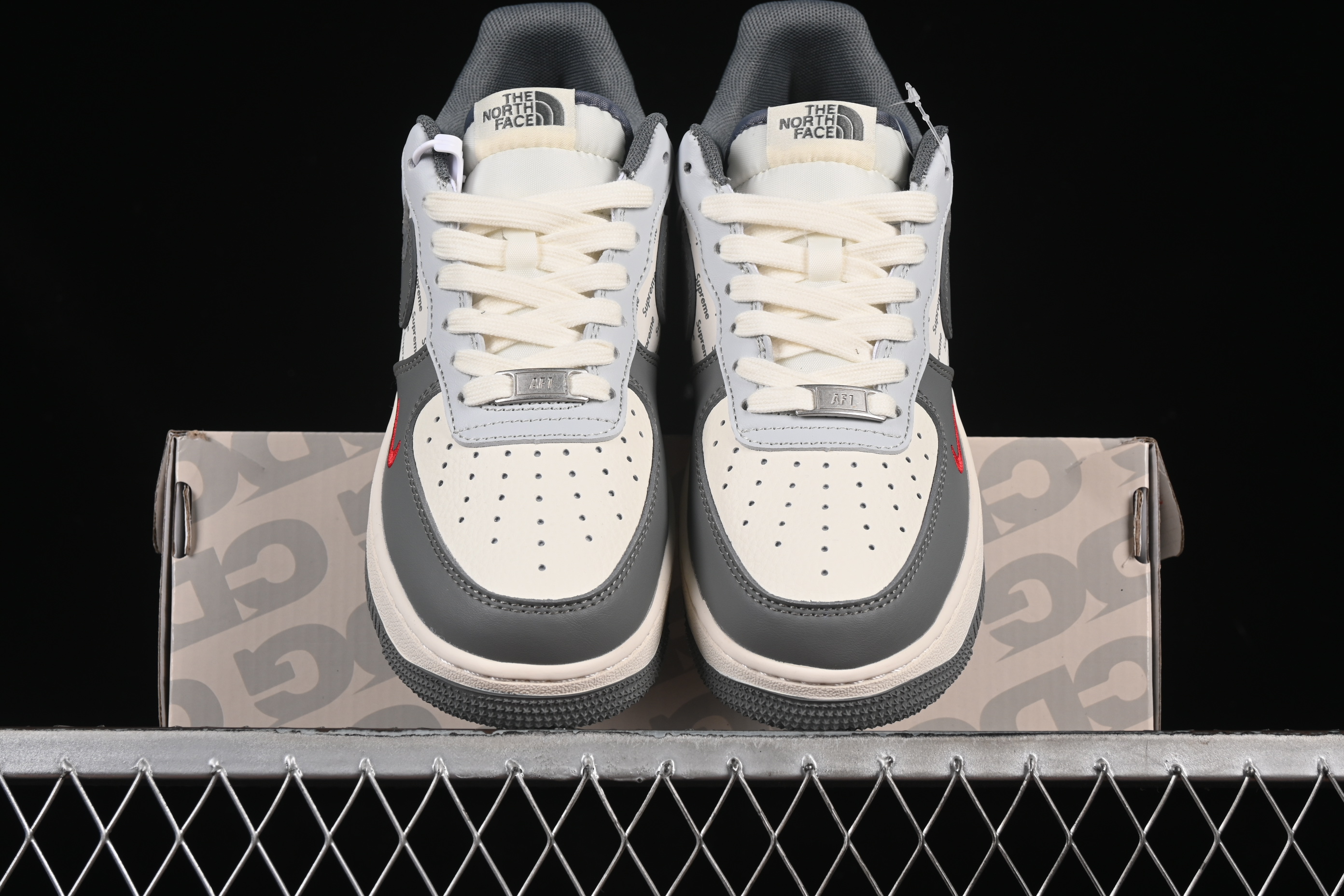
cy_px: 448
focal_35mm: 75
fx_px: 2800
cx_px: 672
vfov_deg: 18.2
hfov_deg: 27.0
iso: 160
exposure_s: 1/80
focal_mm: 50
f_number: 8
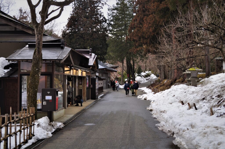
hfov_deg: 38.9
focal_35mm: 51
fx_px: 318
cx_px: 112
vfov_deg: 26.4
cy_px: 74
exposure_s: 1/60
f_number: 8
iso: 200
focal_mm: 34
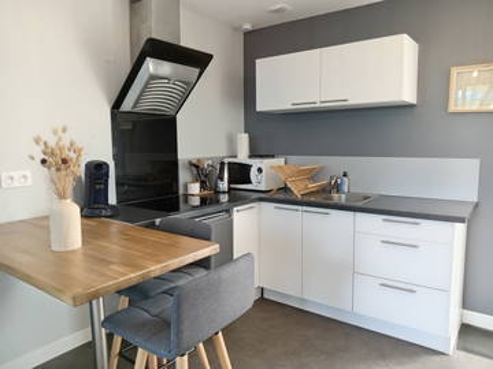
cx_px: 246
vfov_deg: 54.9
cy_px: 184
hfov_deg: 69.4
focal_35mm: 25
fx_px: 356
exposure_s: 1/25
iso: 480
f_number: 1.8
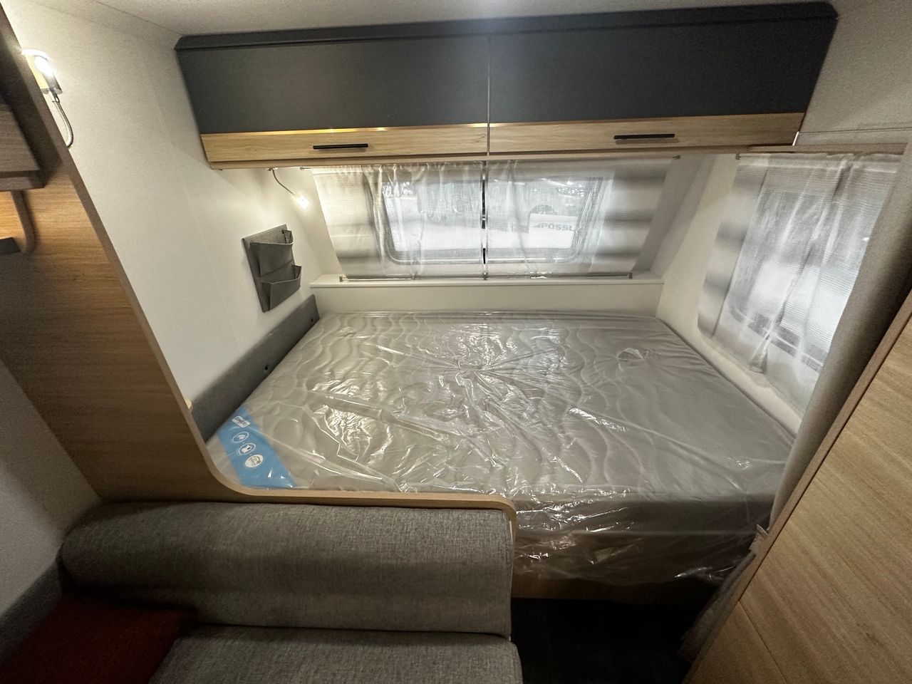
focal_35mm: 14
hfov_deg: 102.1
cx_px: 456
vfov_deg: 85.7
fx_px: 369
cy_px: 342
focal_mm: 2.22
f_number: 2.2
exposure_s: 1/78
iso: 320
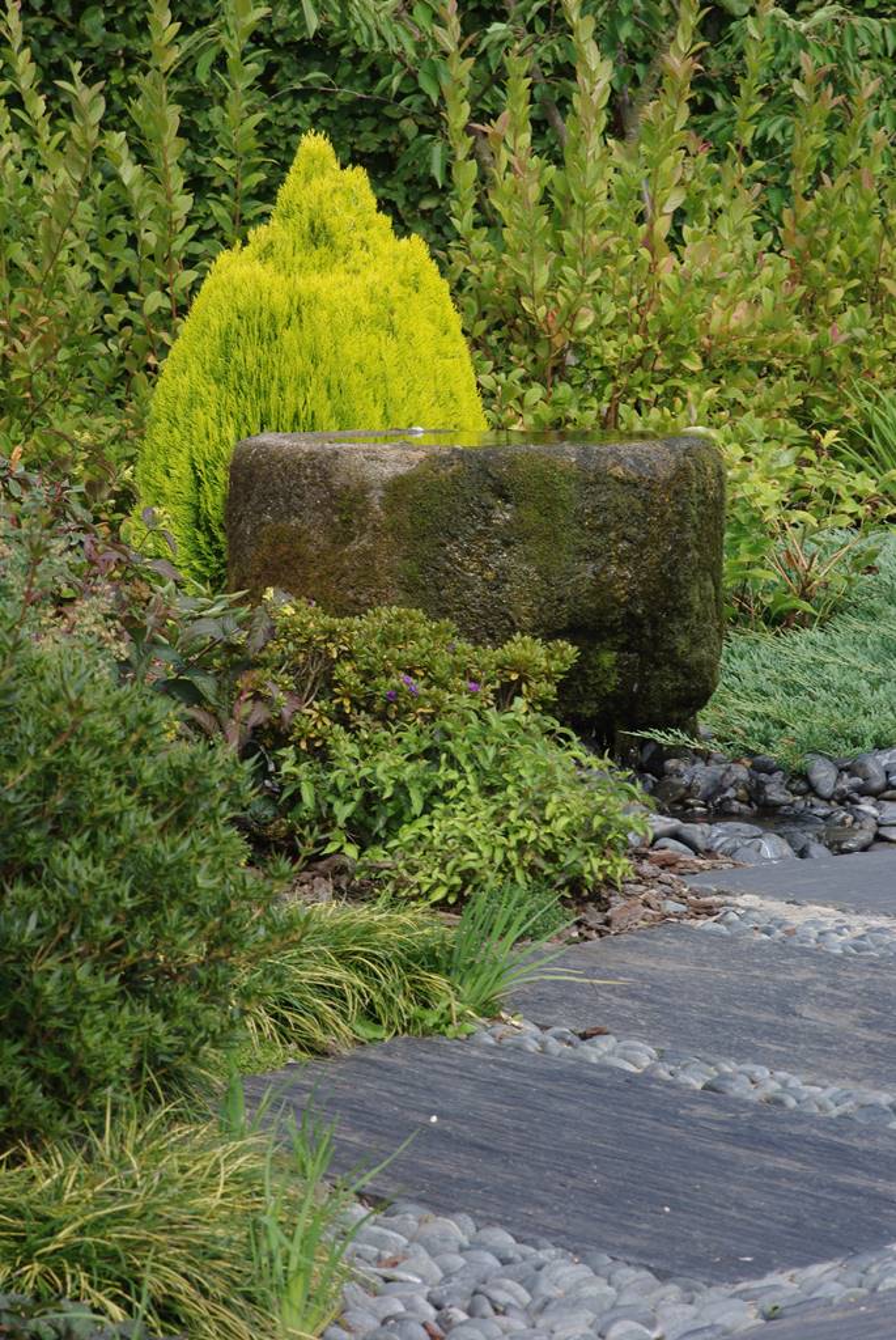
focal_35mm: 105
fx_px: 3910
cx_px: 448
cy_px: 670
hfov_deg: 13.1
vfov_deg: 19.4
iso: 200
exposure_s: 1/100
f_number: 10
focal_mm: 70
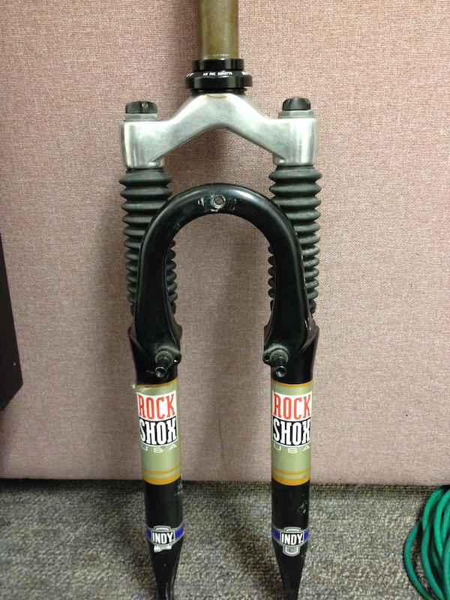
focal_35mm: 35
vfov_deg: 52.6
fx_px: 607
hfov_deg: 40.7
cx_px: 225
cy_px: 300
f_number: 2.4
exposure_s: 1/15
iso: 400
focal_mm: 4.28
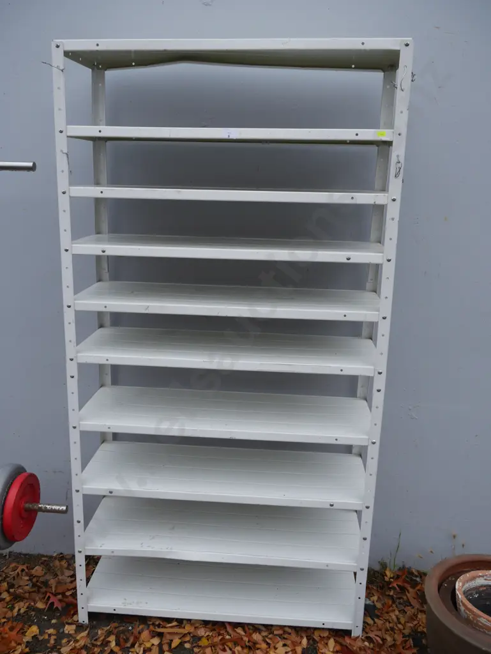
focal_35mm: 30
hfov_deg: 46.8
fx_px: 567
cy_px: 327
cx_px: 246
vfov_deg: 59.9
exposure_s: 1/160
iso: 200
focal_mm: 15
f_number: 4.5
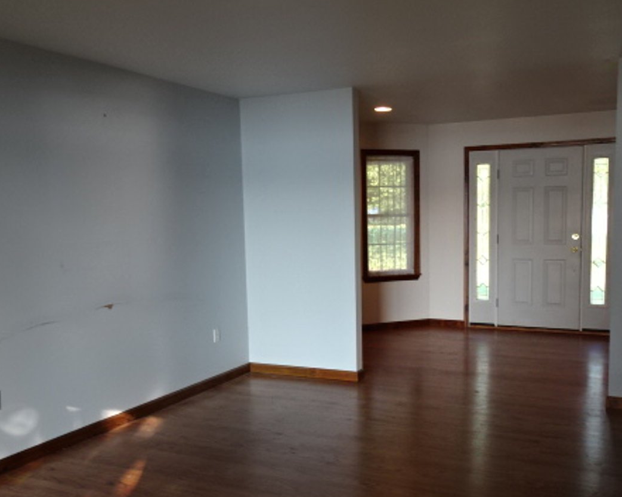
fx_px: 626
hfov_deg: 52.7
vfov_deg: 43.2
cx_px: 352
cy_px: 286
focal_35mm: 34
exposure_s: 1/30
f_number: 3.5
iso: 125
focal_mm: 4.1
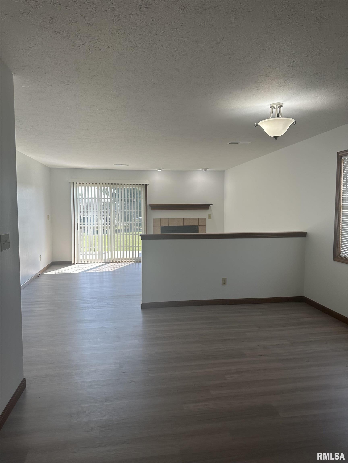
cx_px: 174
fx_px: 322
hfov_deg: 56.8
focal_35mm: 24
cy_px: 232
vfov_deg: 71.6
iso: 80
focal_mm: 6.86
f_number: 1.78
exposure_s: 1/213
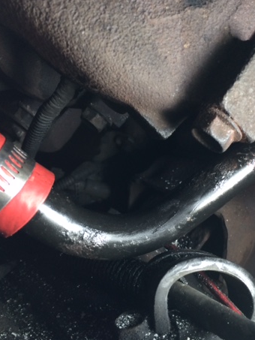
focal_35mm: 41
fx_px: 403
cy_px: 168
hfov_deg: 34.7
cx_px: 175
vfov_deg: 45.8
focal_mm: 4.15
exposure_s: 1/30
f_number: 2.2
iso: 80
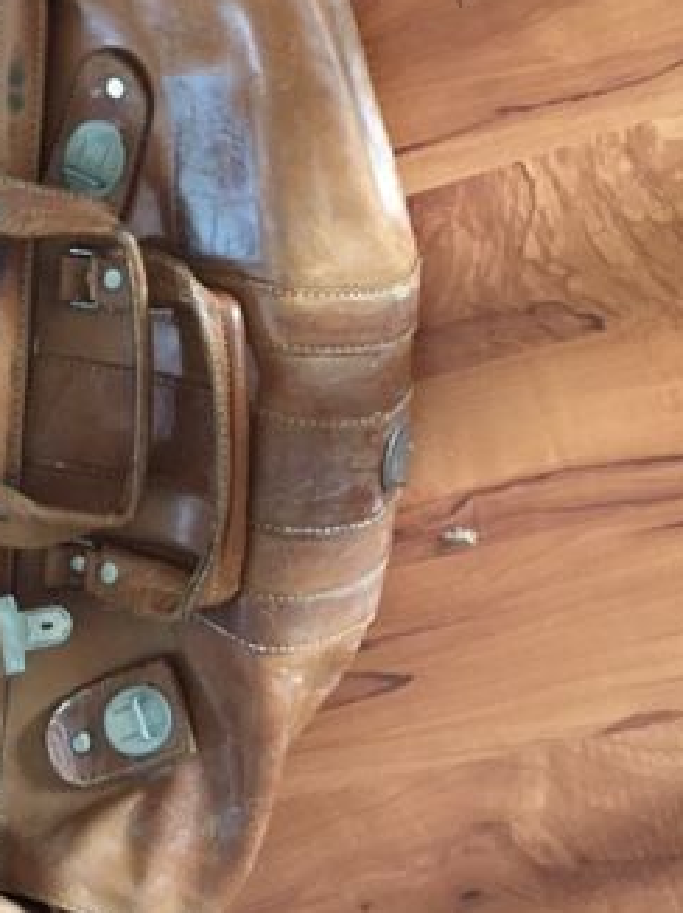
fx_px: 1502
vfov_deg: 33.0
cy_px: 210
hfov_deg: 25.1
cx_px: 115
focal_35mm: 57
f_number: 2.2
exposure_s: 1/25
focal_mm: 4.15
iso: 250
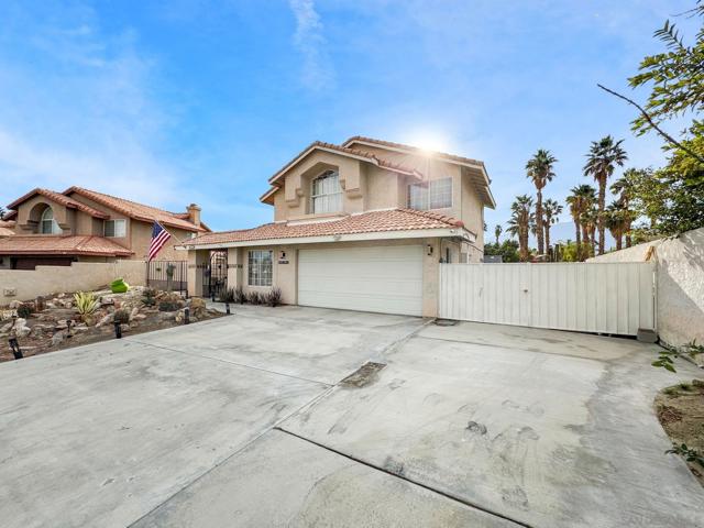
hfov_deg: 102.1
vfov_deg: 85.7
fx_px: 285
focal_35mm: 14
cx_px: 352
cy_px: 264
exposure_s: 1/2208
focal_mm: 2.22
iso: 50
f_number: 2.2
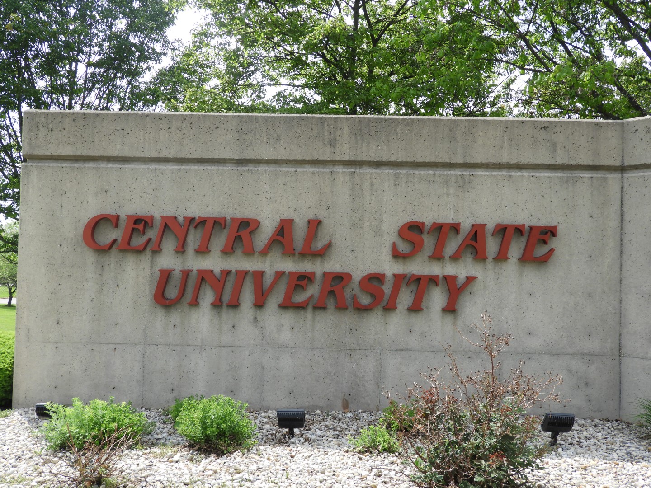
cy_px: 244
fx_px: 621
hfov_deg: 55.4
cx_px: 326
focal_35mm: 33
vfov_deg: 42.9
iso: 100
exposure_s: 1/640
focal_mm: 5.9
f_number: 3.6
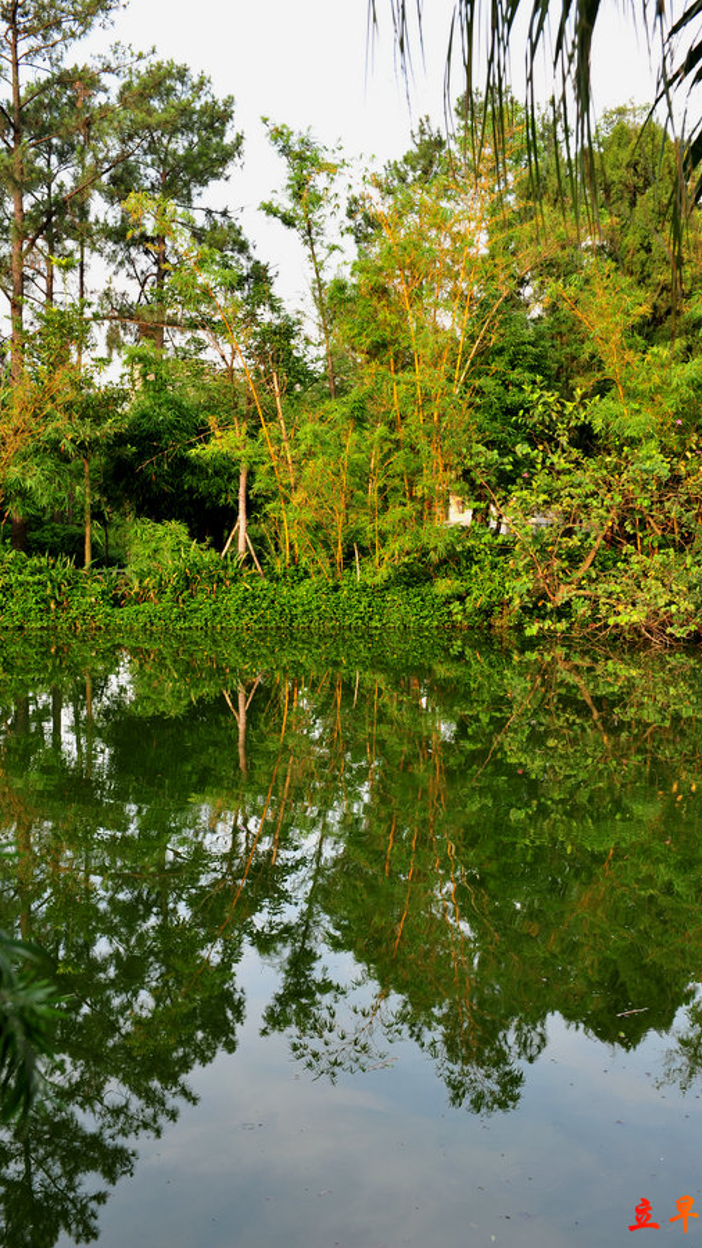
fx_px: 1389
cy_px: 625
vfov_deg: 48.4
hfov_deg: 28.3
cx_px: 395
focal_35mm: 42
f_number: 8
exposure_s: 1/60
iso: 200
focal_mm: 40
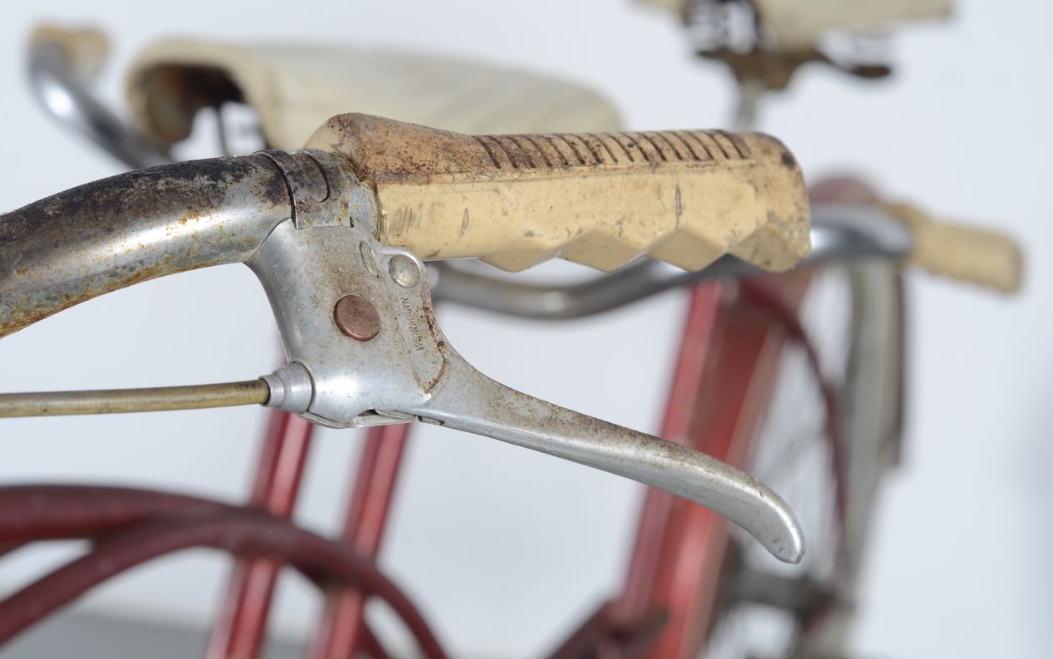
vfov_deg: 16.9
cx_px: 526
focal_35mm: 77
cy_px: 325
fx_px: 2210
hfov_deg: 26.8
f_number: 5.6
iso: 100
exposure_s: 1/125
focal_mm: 50
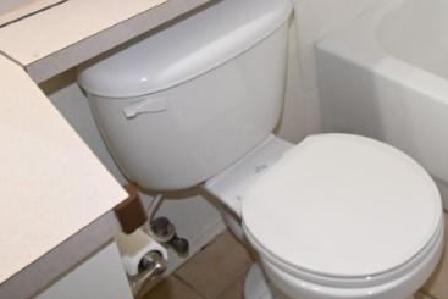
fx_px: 610
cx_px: 470
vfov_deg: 25.7
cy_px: -20
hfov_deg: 35.5
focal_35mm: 49
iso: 320
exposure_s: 1/60
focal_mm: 10
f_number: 4.5
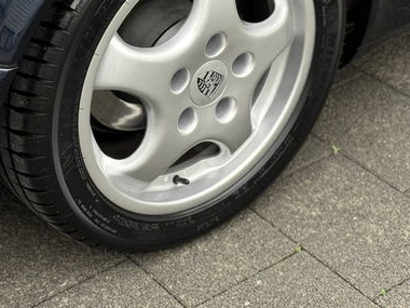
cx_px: 186
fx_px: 1149
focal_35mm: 97
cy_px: 72
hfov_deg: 20.2
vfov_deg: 15.2
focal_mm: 6.76
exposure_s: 1/83
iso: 160
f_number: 1.78
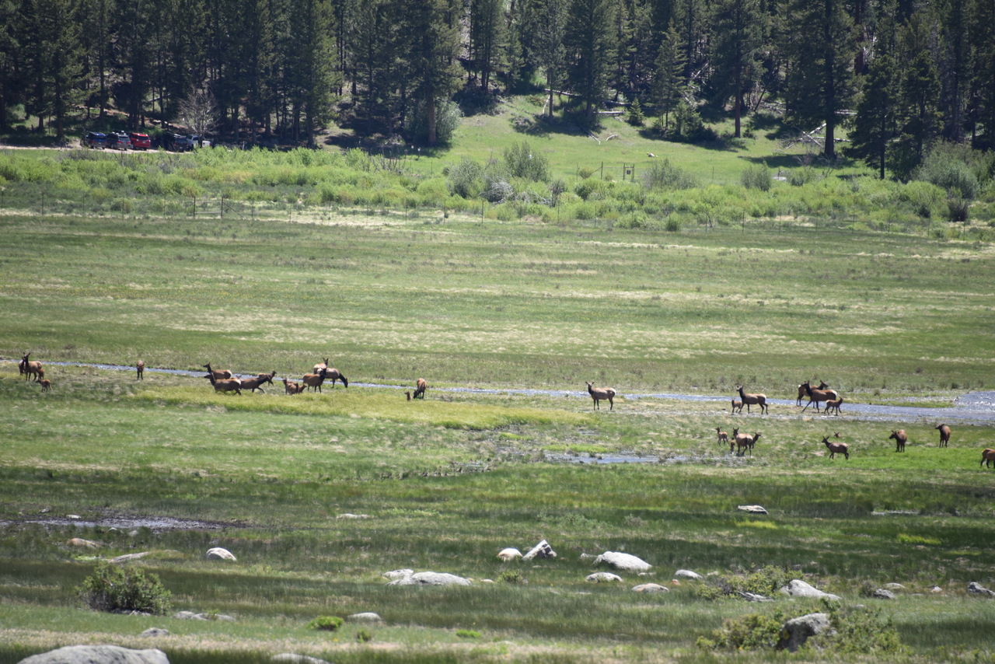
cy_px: 332
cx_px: 498
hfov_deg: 6.9
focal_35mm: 300
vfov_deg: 4.6
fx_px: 8293
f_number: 5.6
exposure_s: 1/640
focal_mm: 300
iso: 280
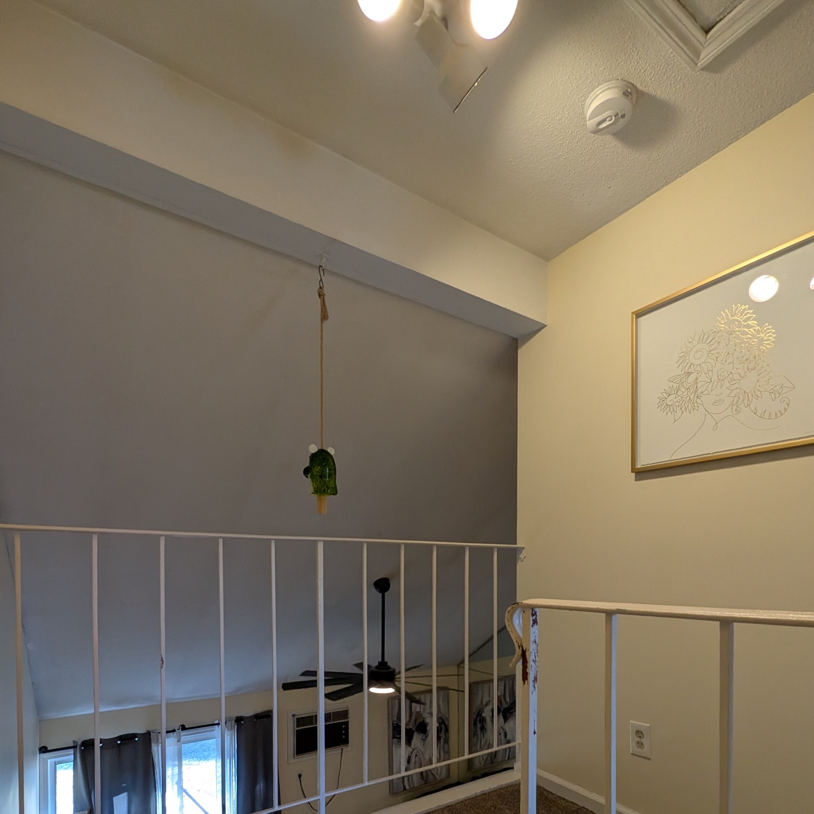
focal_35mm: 17
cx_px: 414
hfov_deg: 84.0
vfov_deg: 79.5
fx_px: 452
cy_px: 579
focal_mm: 1.95
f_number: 2.2
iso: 319
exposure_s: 1/120
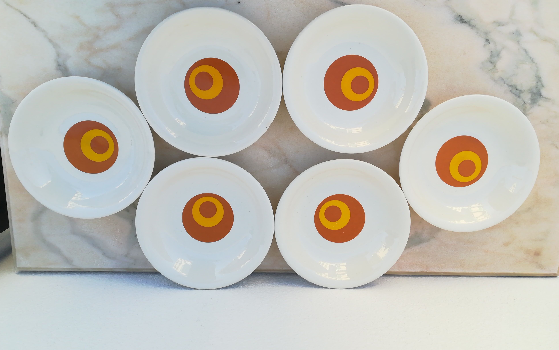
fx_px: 427
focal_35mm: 28
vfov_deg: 44.5
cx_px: 280
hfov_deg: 66.5
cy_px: 172
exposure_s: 1/247
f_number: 2.2
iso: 50
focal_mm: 3.83
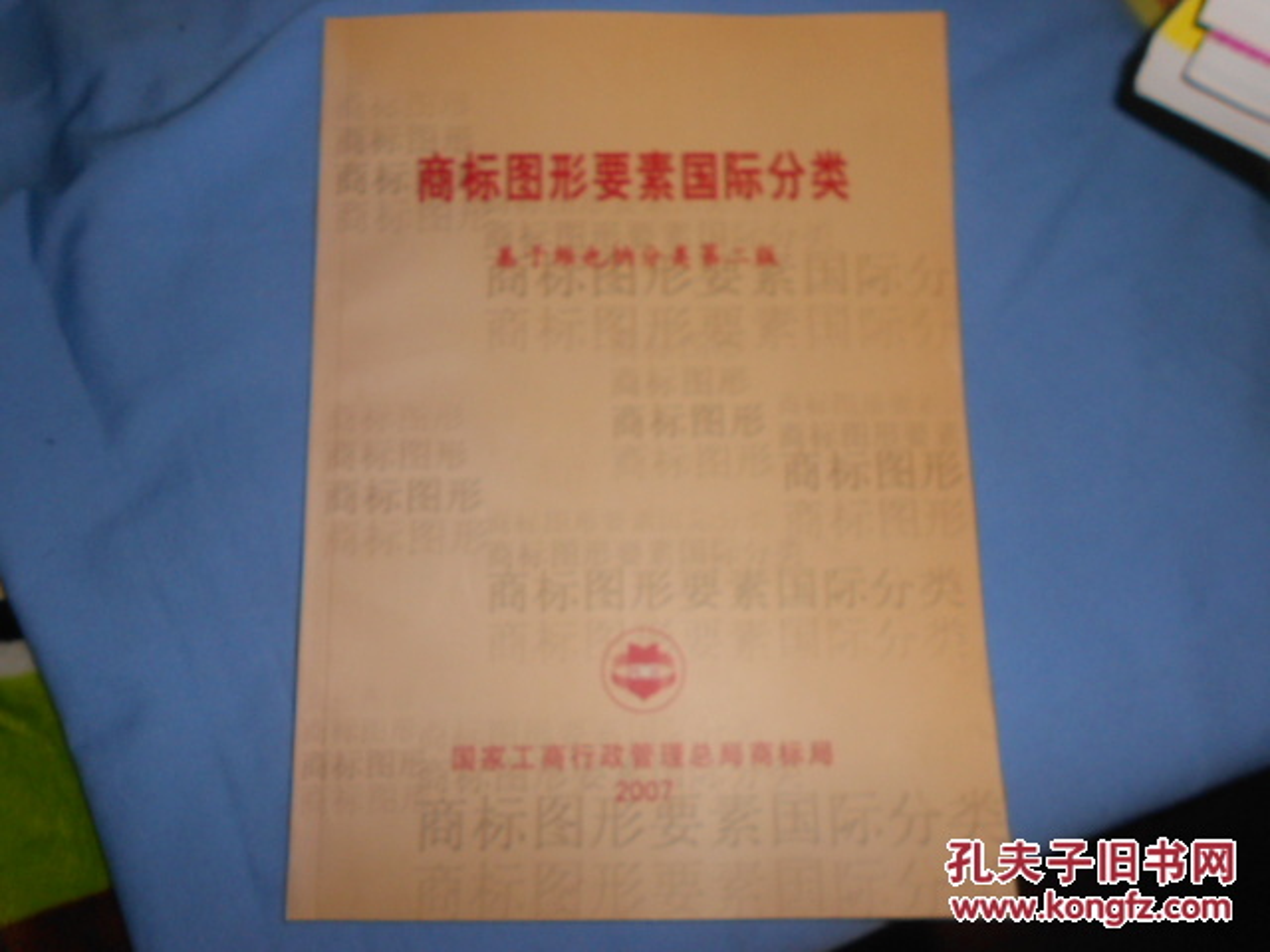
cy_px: 476
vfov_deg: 48.2
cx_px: 635
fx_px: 1064
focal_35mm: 29
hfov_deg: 61.7
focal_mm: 5.1
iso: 80
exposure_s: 1/25
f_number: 8.5
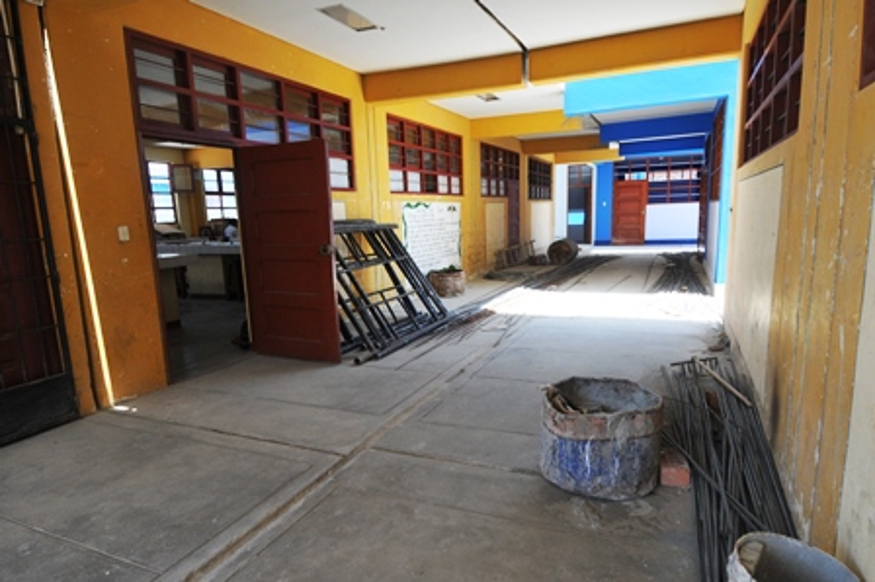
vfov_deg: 59.4
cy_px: 291
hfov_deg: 81.2
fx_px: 510
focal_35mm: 21
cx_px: 438
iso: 640
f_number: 8
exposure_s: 1/160
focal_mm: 14
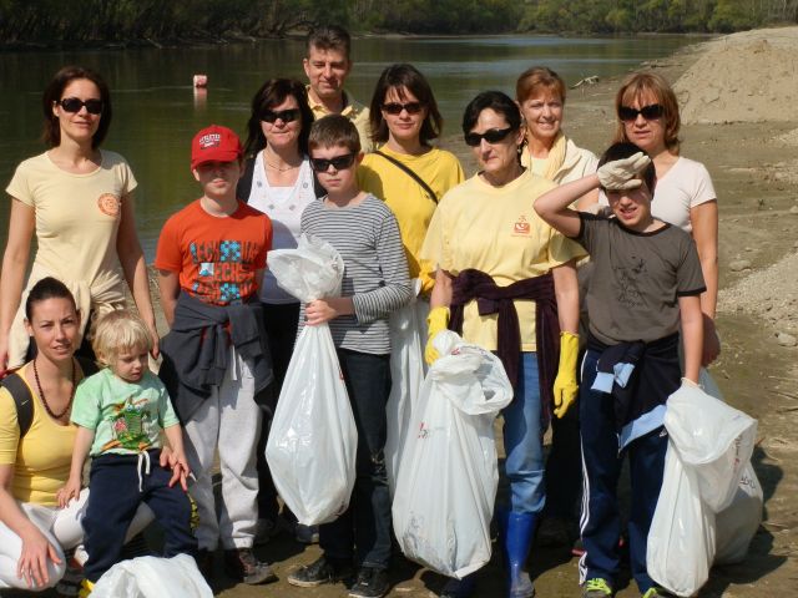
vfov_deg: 19.1
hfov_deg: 25.3
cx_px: 399
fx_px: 1775
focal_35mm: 77
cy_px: 299
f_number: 11.7
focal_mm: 13.82
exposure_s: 1/400
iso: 200
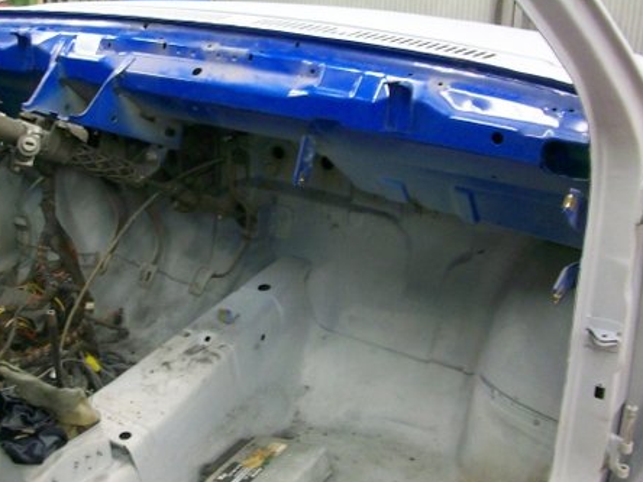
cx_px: 188
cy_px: 213
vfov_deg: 29.7
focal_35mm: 49
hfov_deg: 38.2
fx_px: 910
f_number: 2.8
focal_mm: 5.7
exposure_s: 1/14.4
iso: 160
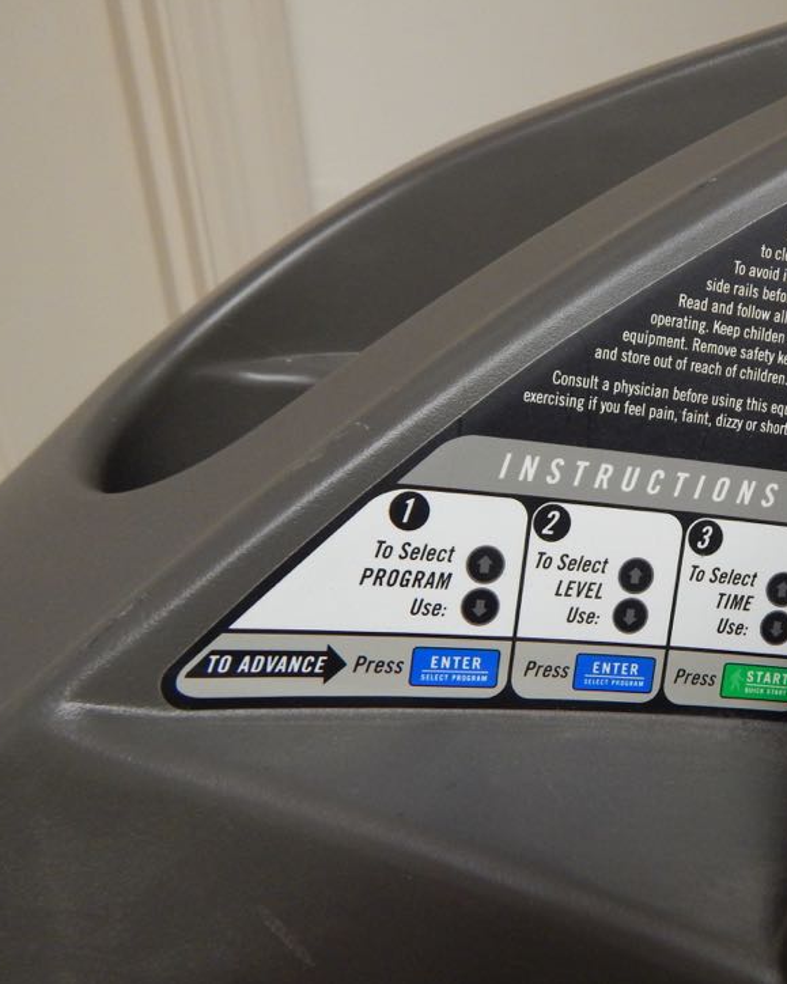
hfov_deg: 44.7
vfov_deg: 57.2
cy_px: 480
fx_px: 903
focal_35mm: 31
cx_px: 636
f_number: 3
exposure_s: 1/60
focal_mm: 4
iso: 400
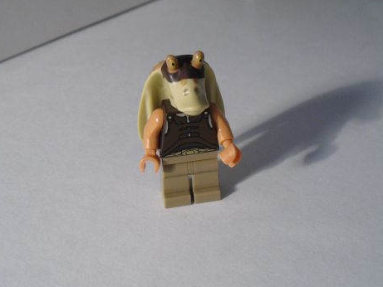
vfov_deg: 29.0
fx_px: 553
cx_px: 177
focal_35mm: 50
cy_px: 114
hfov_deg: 38.2
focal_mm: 6.3
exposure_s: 1/60
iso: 400
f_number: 3.1
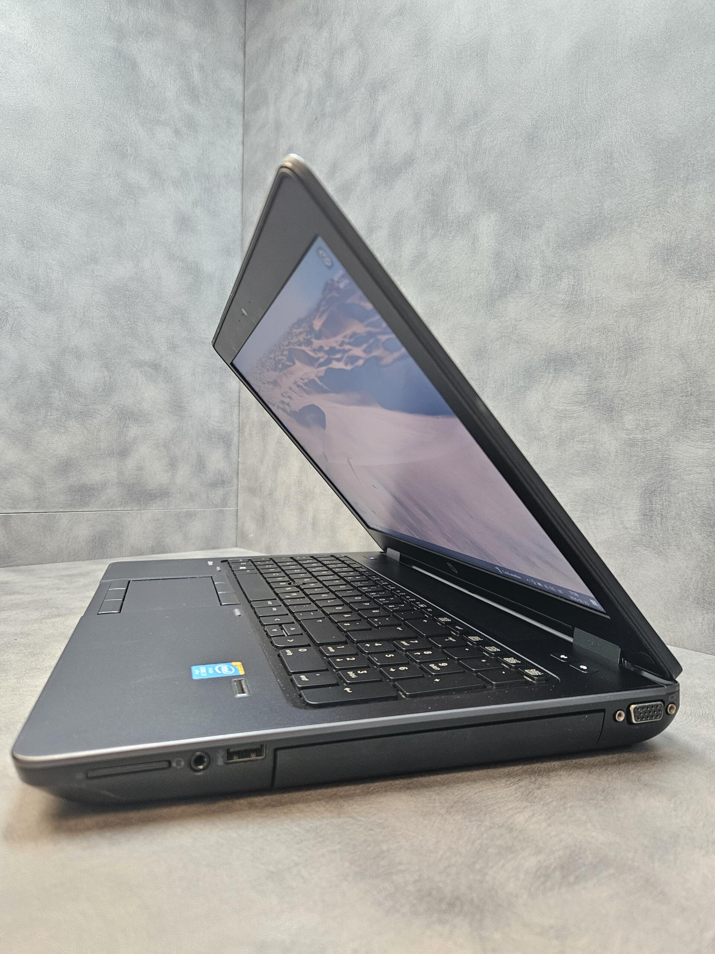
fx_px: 633
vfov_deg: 73.9
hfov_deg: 58.9
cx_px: 358
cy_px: 477
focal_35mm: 23
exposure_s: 1/100
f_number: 1.8
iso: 500
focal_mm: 5.4
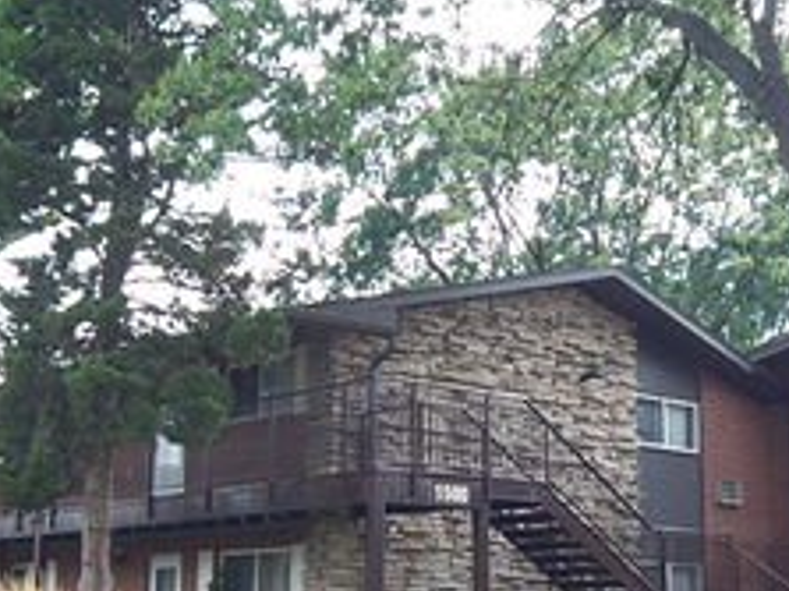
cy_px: 391
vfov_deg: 24.7
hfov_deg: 32.7
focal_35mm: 59
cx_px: 375
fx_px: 1344
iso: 50
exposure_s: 1/160
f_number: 2.8
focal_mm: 3.8
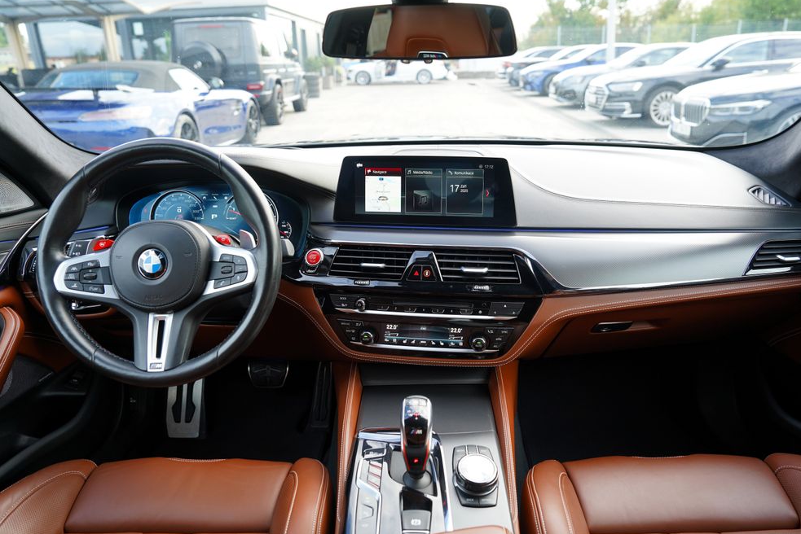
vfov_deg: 51.3
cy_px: 267
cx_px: 416
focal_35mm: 25
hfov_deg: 71.5
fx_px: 556
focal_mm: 24
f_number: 4
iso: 200
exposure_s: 1/60
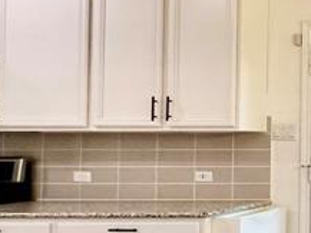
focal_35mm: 66
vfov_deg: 22.3
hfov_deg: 19.0
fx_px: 593
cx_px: 612
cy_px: 122
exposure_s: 1/120
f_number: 2.2
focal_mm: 2.22
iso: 200
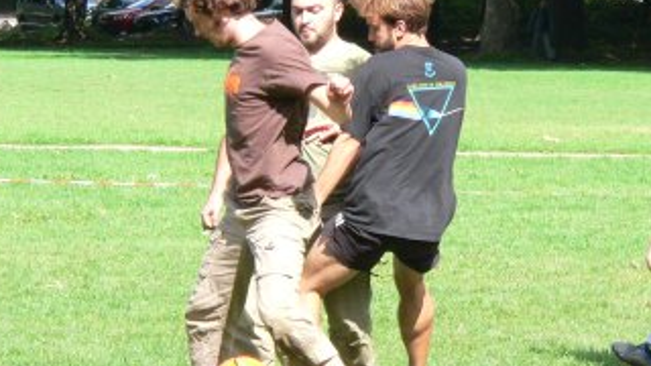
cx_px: 395
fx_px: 4954
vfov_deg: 4.2
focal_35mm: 287
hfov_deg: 7.5
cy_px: 287
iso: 400
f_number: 7.3
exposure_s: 1/400
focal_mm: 31.1
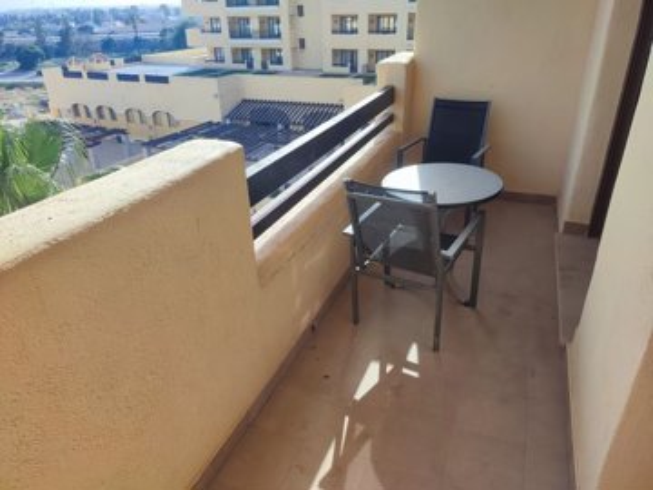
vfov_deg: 54.9
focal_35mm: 25
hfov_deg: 69.4
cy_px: 245
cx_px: 326
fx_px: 472
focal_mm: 6.04
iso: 50
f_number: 1.9
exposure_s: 1/371
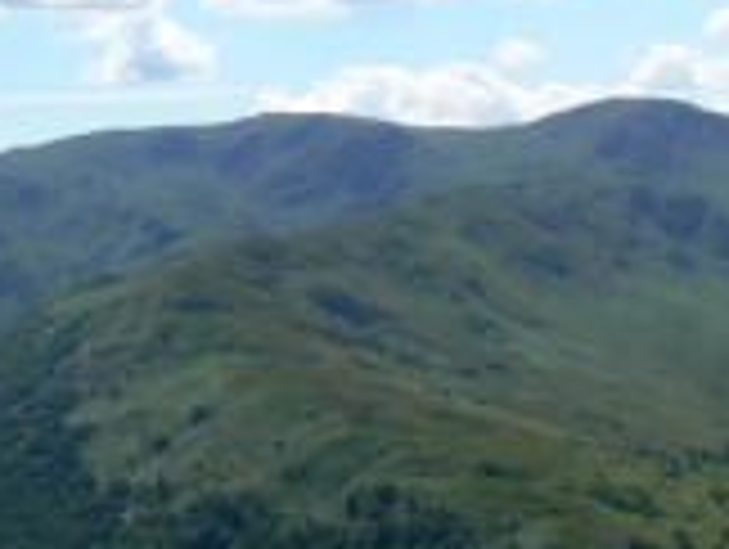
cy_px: 378
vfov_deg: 15.4
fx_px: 2025
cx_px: 846
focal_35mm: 96
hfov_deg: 19.4
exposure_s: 1/500
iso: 80
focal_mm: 6
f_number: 7.1
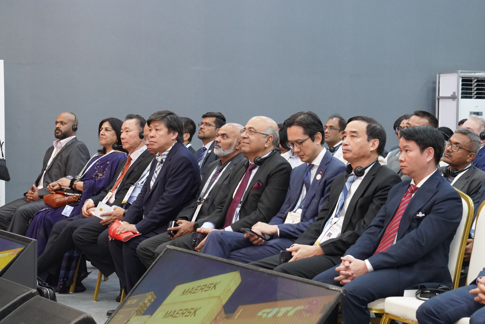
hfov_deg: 24.7
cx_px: 242
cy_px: 162
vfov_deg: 16.7
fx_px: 1105
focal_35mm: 82
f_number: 5
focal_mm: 55
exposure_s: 1/100
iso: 2500
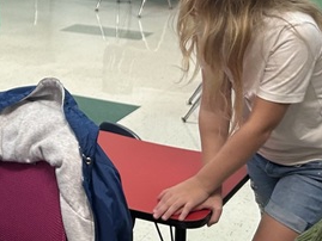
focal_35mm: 99
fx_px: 921
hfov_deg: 18.4
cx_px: -98
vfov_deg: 14.8
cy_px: 12
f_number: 1.5
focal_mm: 5.7
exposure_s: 1/60
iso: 125
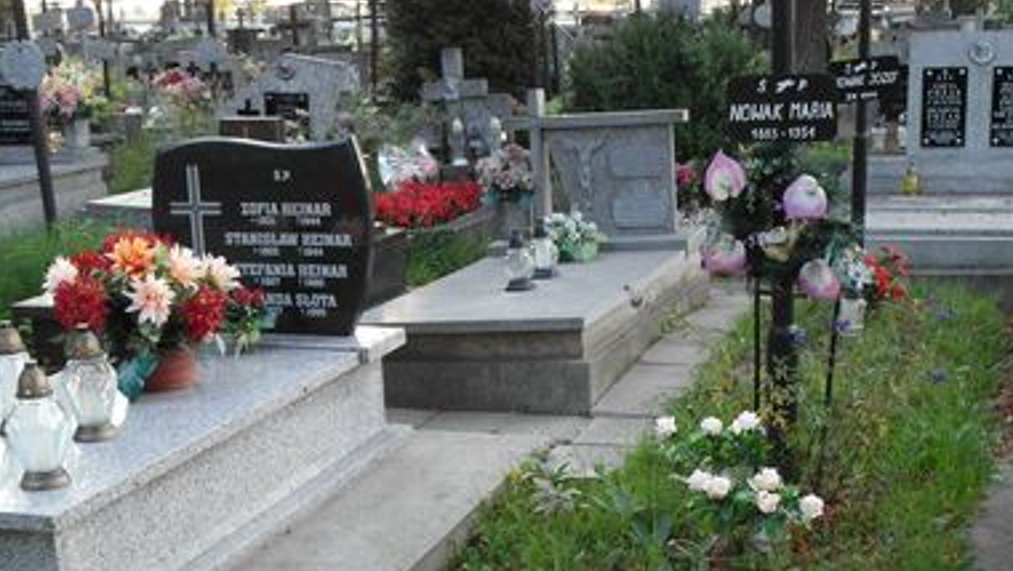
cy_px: 406
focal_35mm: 55
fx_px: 1478
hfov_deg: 37.8
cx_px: 552
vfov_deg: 21.7
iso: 100
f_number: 3.2
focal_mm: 6.5
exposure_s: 1/60
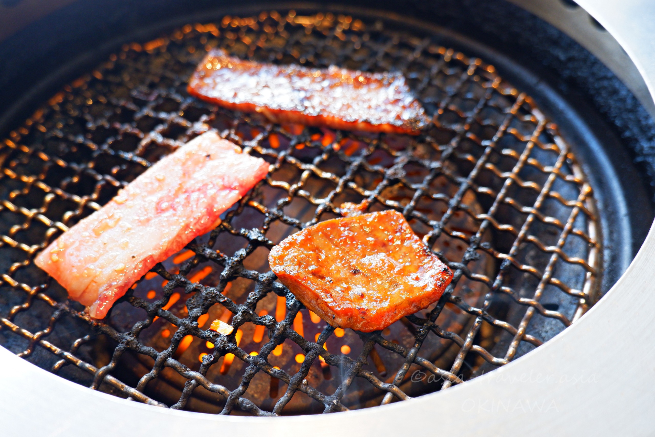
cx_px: 328
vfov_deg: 35.1
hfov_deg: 50.7
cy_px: 218
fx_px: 691
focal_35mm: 38
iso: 800
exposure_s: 1/52
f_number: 4.4
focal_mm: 25.6
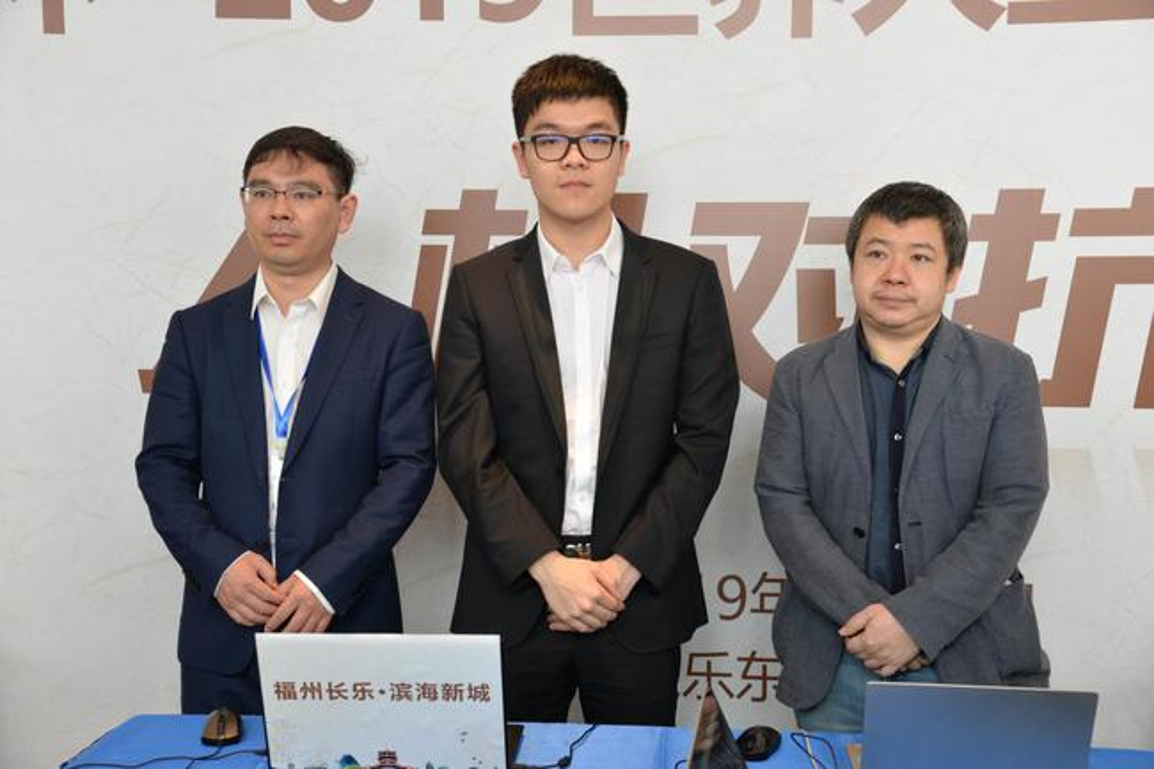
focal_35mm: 50
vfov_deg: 27.0
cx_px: 577
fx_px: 1602
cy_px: 384
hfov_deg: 39.6
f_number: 5.6
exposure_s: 1/125
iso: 1000
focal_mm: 50
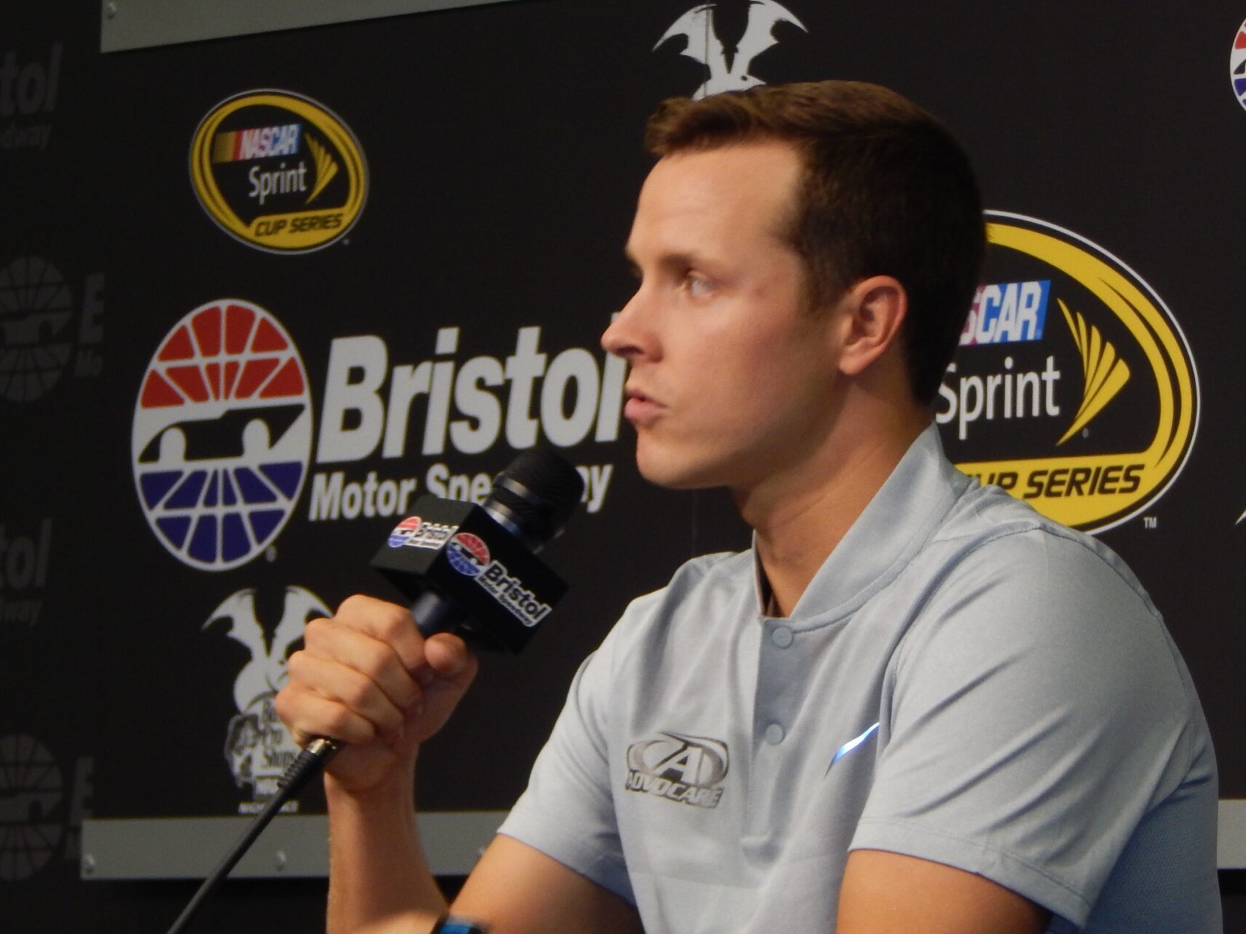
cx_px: 630
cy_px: 631
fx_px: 11194
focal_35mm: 311
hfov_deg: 6.4
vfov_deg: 4.8
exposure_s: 1/30
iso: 220
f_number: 5.4
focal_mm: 37.1
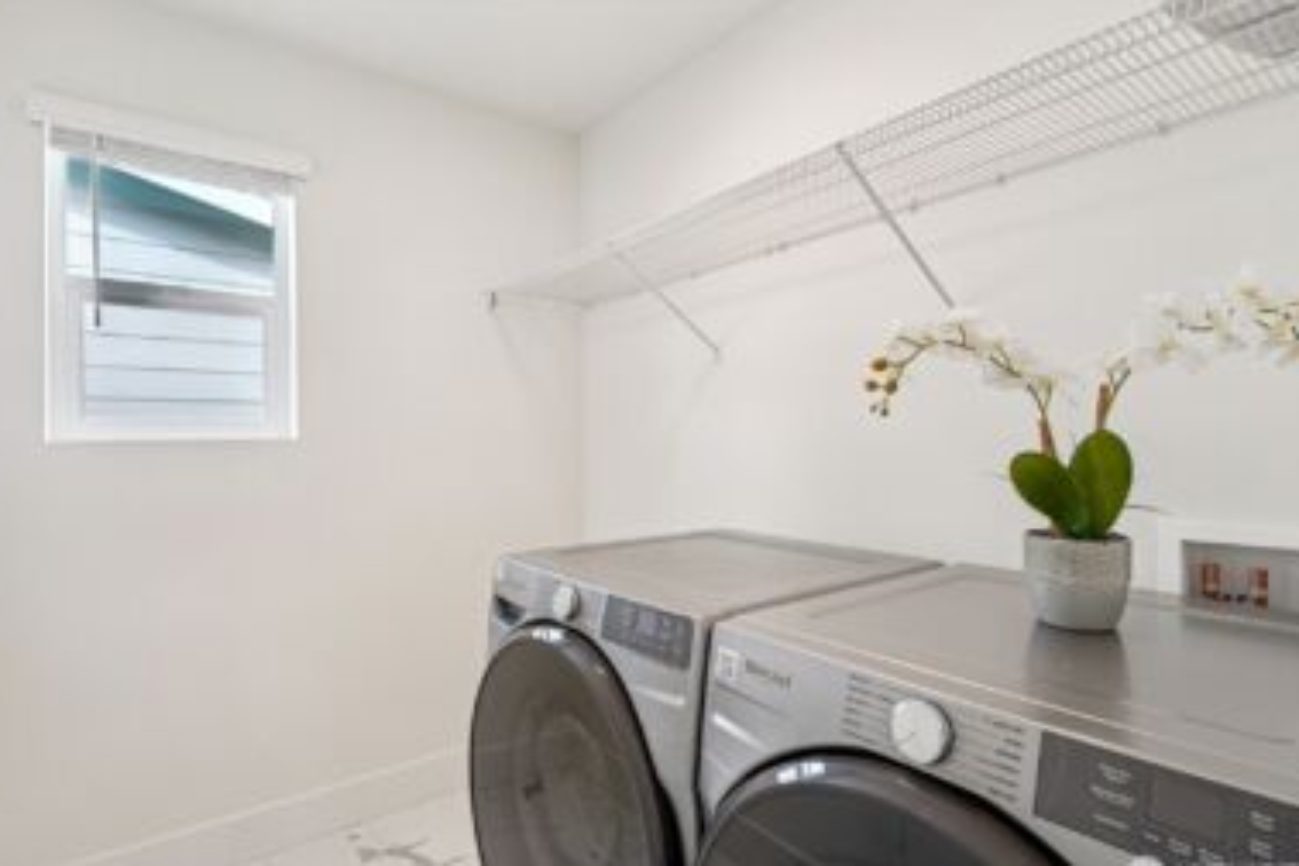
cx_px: 636
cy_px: 448
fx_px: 649
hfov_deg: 90.0
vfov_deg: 67.4
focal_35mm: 18
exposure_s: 1/30
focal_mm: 17
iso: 400
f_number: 8
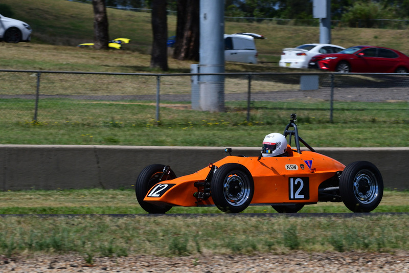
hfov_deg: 6.9
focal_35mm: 300
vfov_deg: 4.6
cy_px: 136
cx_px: 204
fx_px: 3409
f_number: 13
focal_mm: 200
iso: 250
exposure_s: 1/640
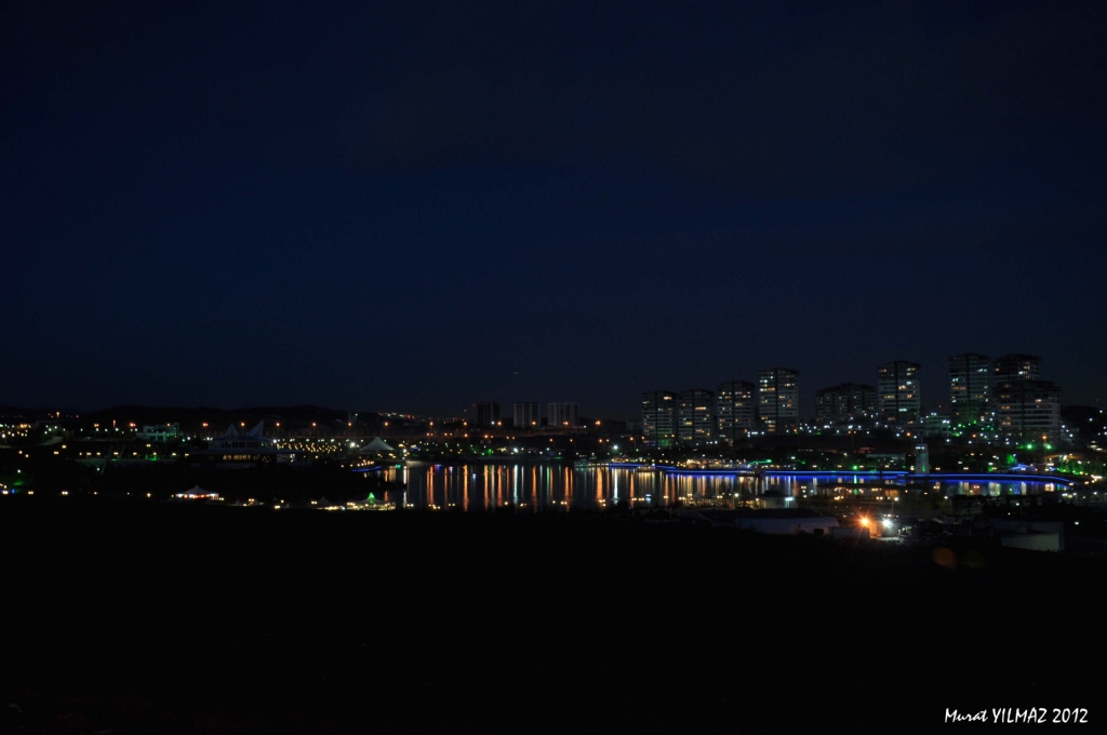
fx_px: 1013
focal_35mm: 33
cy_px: 368
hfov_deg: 57.3
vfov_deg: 39.9
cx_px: 554
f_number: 6.3
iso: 100
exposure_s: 1/1.3
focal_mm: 22
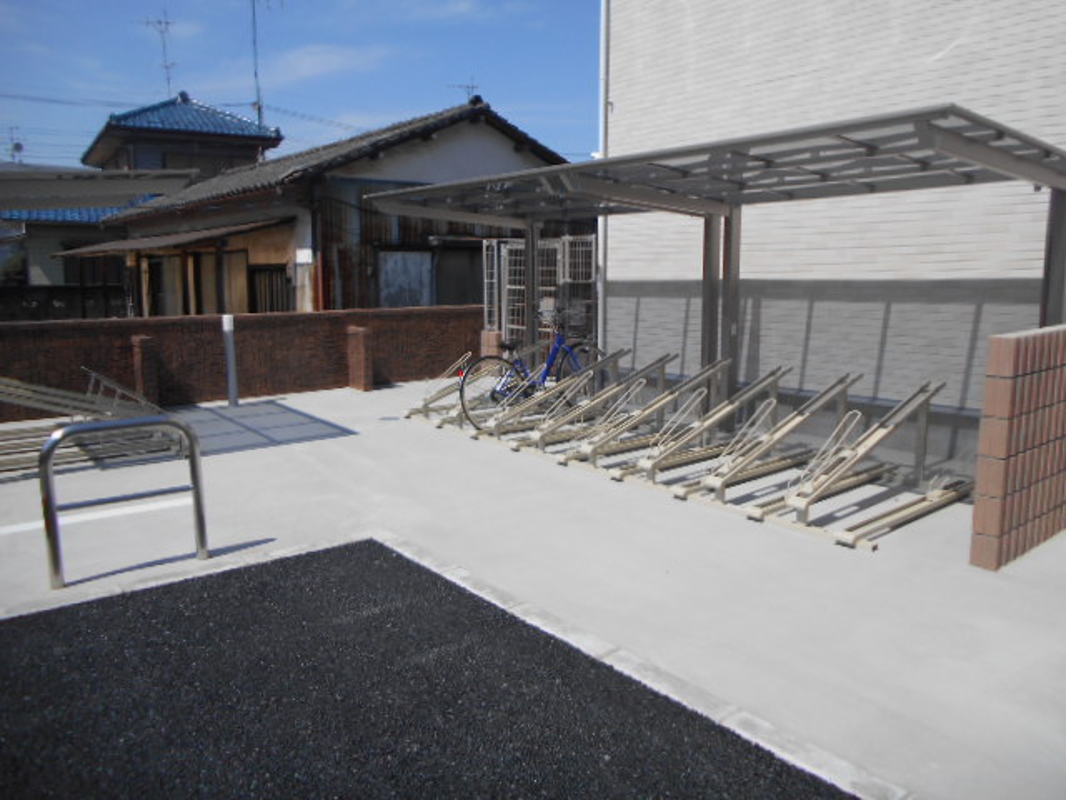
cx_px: 533
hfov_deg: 67.3
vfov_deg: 53.1
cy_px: 400
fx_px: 801
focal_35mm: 26
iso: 80
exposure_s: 1/320
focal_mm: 4.6
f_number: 8
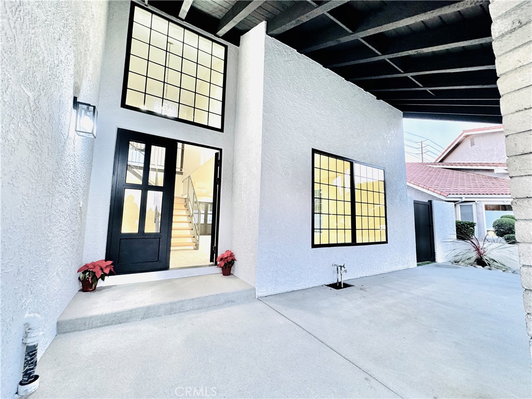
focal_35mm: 14
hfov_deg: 102.1
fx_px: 215
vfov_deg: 85.7
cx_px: 266
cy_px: 200
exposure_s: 1/60
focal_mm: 2.22
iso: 500
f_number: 2.2
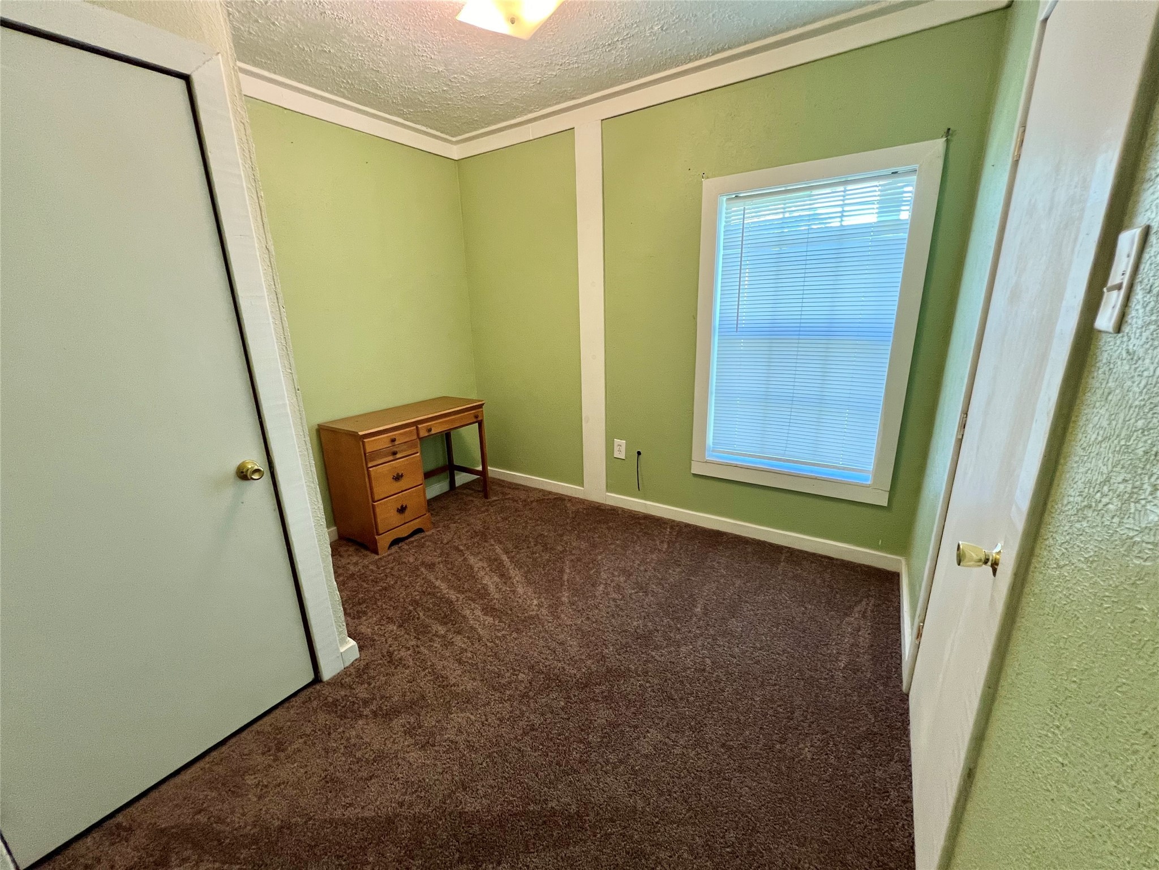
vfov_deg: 89.9
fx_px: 435
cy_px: 435
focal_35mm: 13
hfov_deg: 106.2
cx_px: 580
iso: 200
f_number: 1.8
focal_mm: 1.57
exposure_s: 1/60
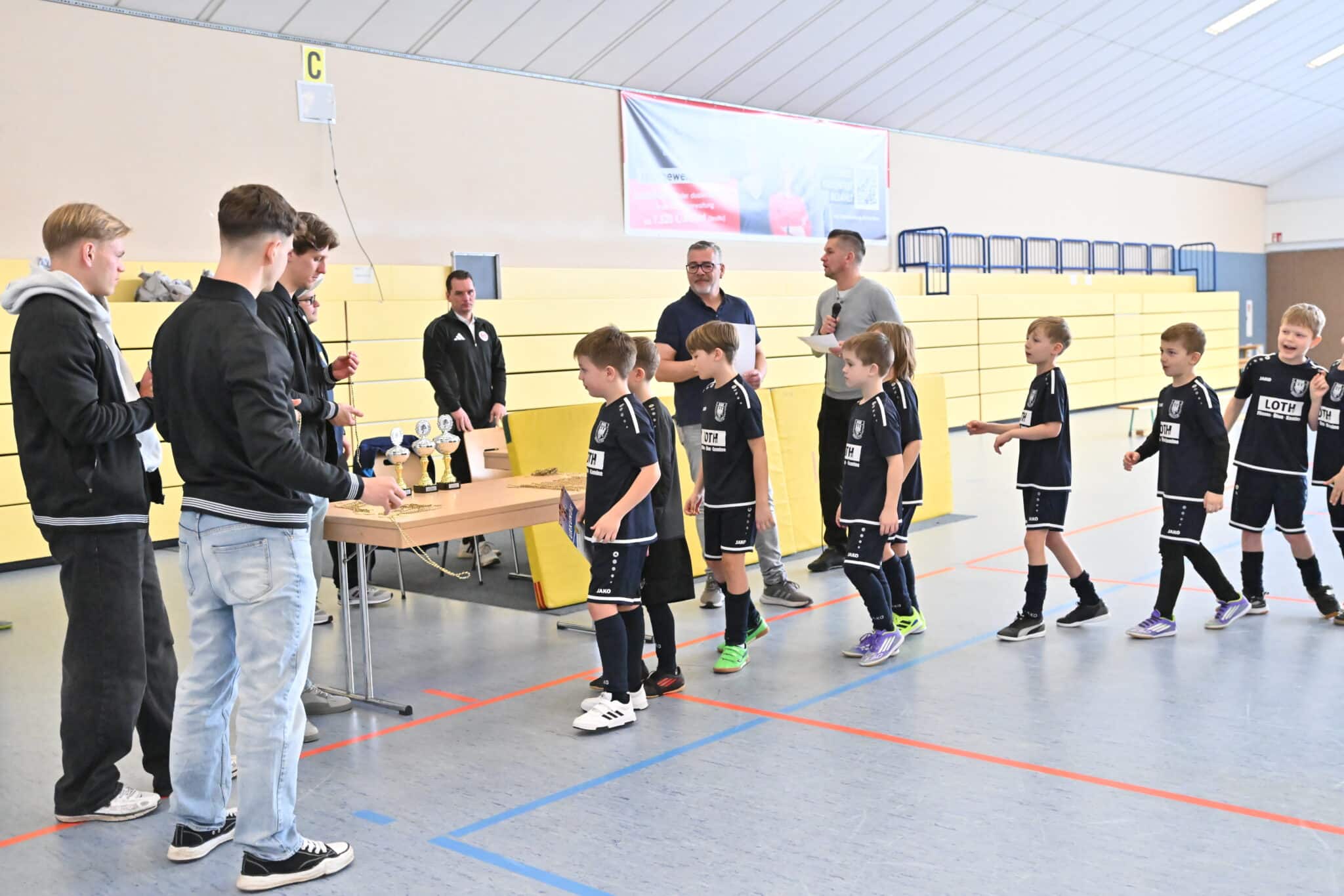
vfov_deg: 35.0
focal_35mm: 38
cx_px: 672
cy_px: 448
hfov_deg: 50.7
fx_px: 1418
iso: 8000
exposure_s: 1/1000
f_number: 3.5
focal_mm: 38
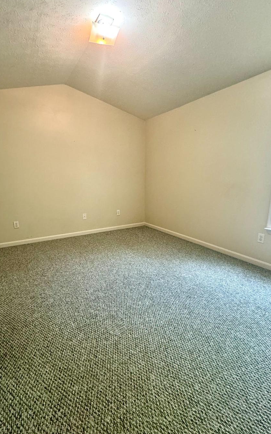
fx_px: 201
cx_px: 117
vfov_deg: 94.4
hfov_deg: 67.7
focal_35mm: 17
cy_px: 219
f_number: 2.2
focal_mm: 2.22
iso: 400
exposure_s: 1/60
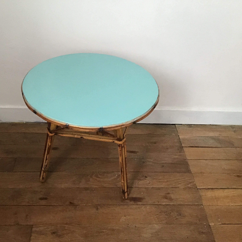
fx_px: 293
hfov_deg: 44.8
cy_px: 121
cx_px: 106
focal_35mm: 37
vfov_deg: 44.9
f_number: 2.4
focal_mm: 3.3
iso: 250
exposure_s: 1/33
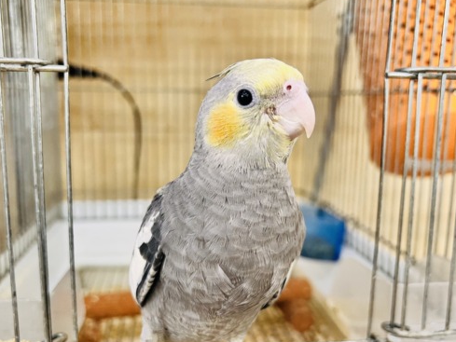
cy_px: 197
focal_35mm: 34
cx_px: 222
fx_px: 448
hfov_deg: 53.9
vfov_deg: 41.7
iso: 160
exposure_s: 1/50
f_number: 1.5
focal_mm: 5.7
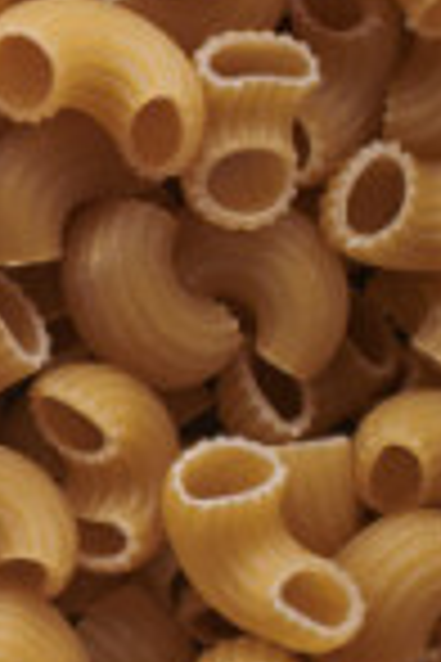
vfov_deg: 7.6
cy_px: 167
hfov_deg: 4.7
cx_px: -1238
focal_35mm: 272
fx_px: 4998
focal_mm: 50
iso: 160
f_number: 8
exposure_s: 1/100
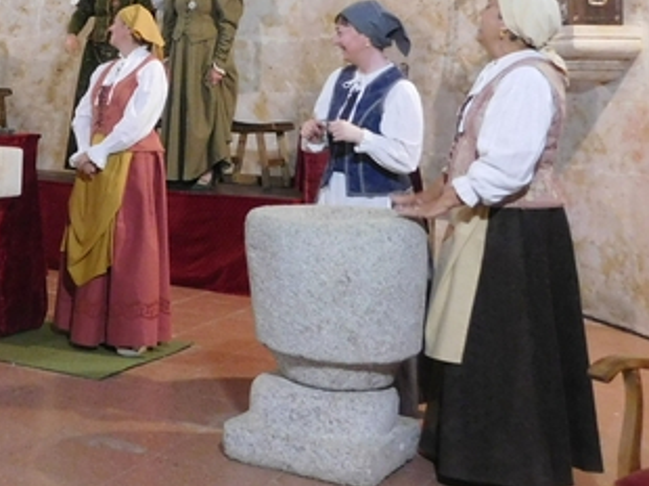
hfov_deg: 29.1
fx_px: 1162
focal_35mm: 62
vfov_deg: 22.9
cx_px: -8
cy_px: 27
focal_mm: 4.1
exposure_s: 1/30
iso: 360
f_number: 3
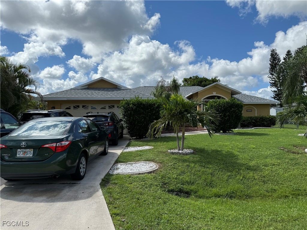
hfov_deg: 71.6
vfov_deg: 56.8
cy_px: 115
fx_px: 213
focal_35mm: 24
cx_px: 154
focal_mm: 6.76
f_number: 1.78
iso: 80
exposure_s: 1/7353
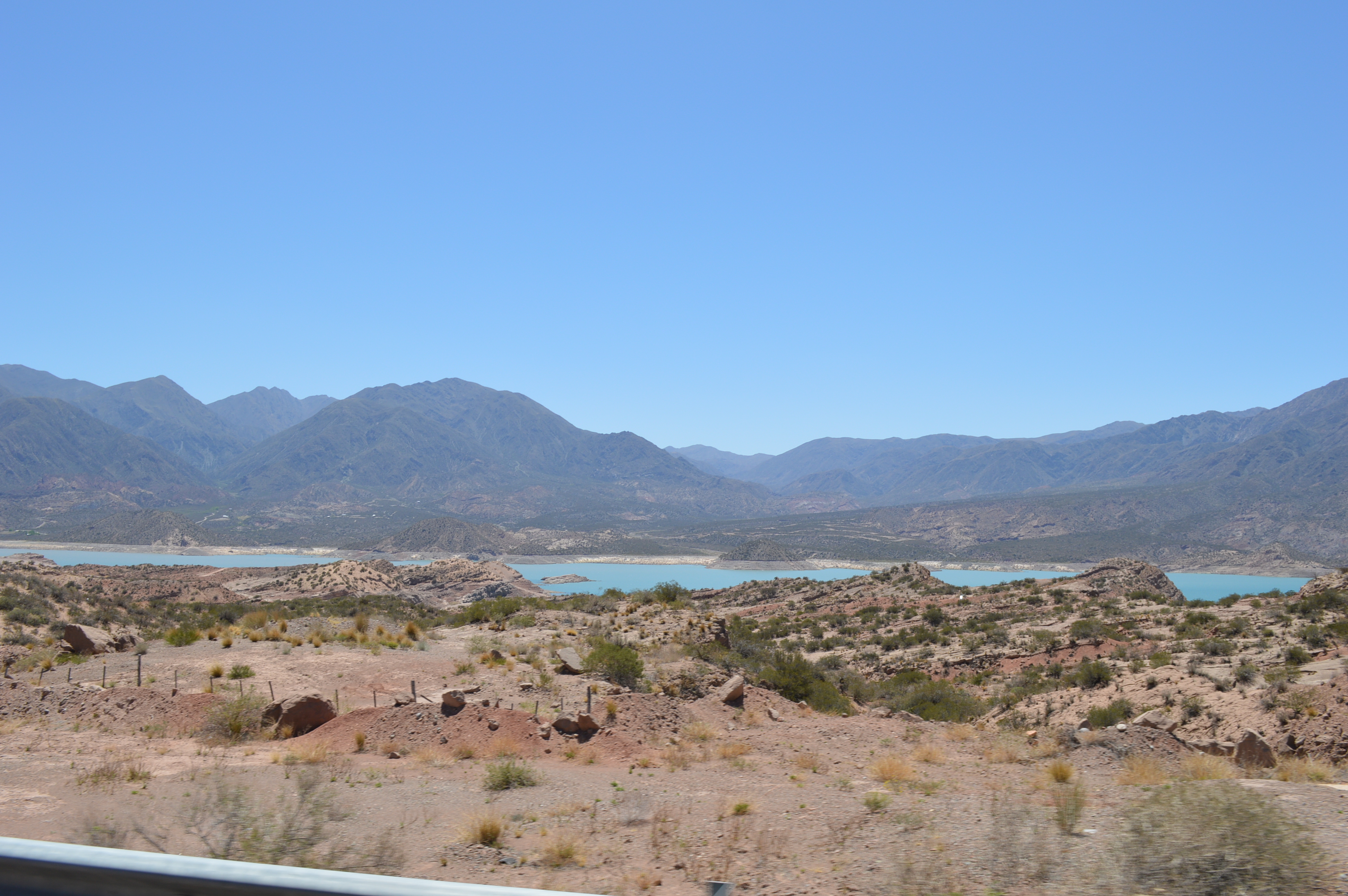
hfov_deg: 57.3
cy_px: 448
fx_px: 1235
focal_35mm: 33
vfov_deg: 39.9
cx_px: 674
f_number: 8
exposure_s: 1/250
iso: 100
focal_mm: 22
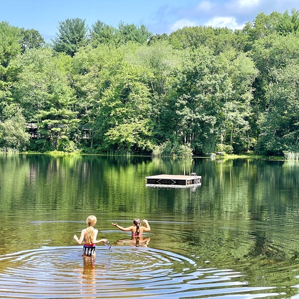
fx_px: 743
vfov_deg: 22.8
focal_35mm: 76
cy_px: 149
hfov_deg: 22.8
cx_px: 153
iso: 20
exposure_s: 1/365
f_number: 2.2
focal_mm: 7.5
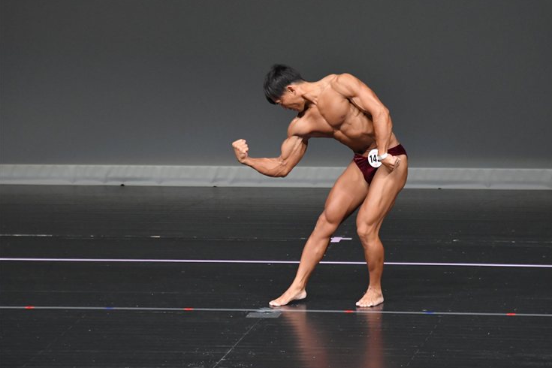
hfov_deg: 6.2
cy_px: 176
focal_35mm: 332
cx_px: 290
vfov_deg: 4.1
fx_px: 5090
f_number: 5.6
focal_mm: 210
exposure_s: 1/400
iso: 4000
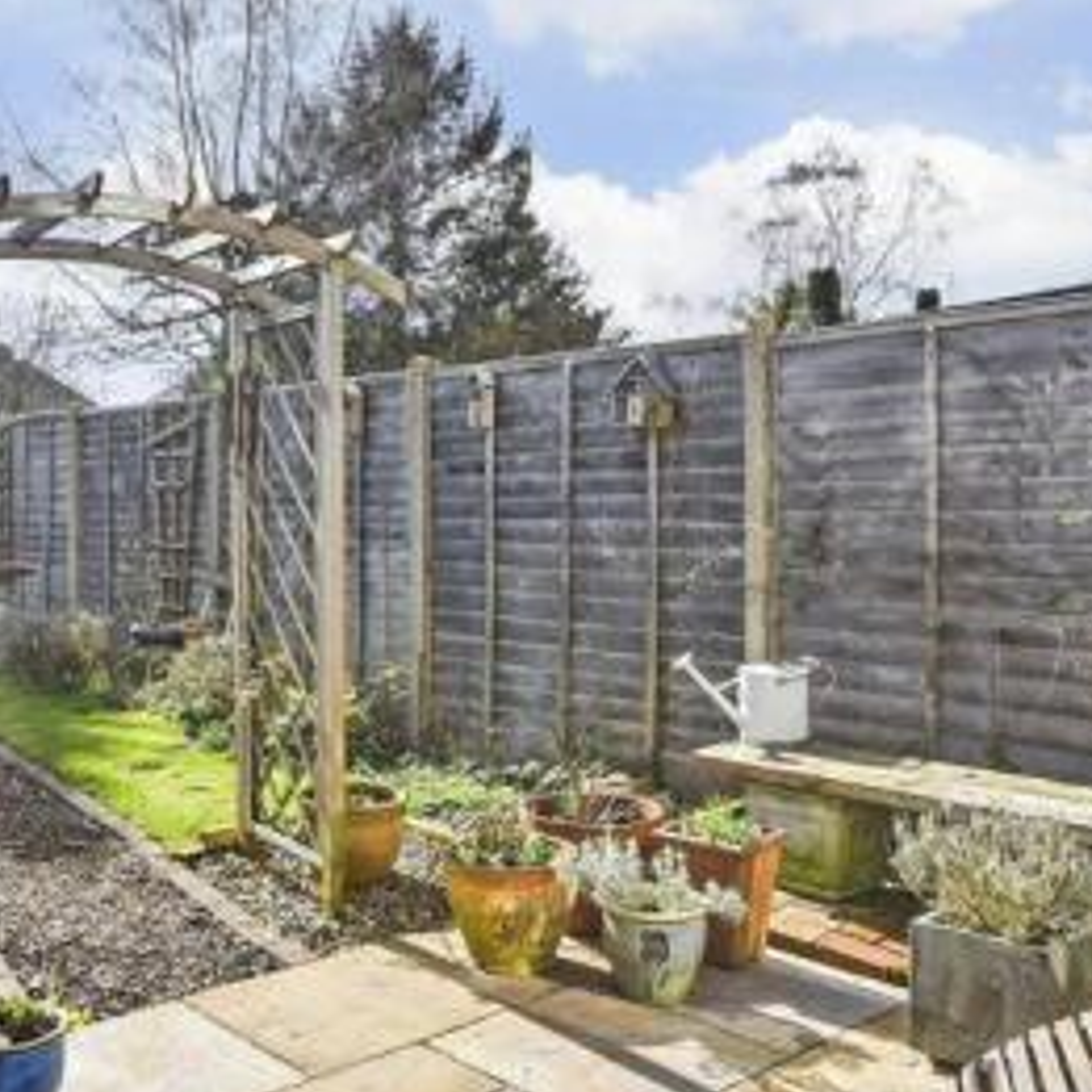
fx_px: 1142
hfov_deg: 50.0
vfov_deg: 51.1
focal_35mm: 32
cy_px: 504
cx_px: 349
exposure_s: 1/800
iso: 320
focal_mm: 10
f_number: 8
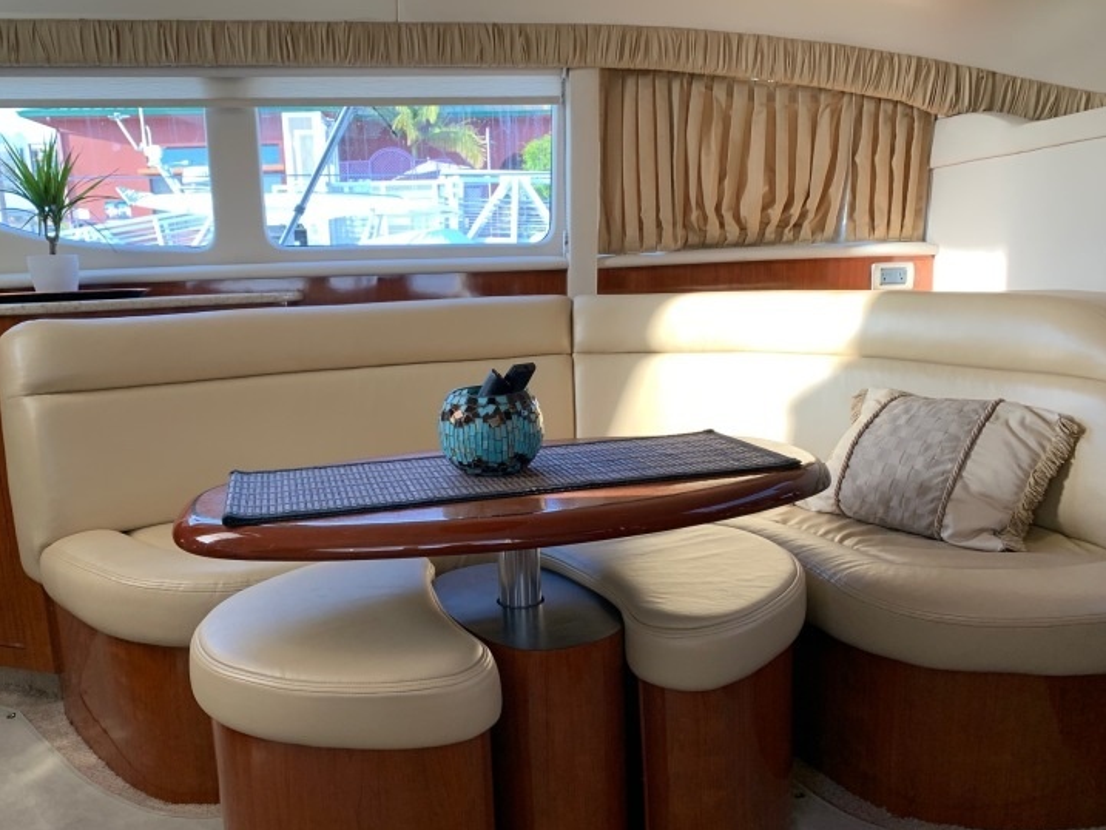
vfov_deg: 48.2
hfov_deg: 61.6
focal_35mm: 29
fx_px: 927
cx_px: 517
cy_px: 457
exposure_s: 1/97
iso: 100
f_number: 1.8
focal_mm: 4.25
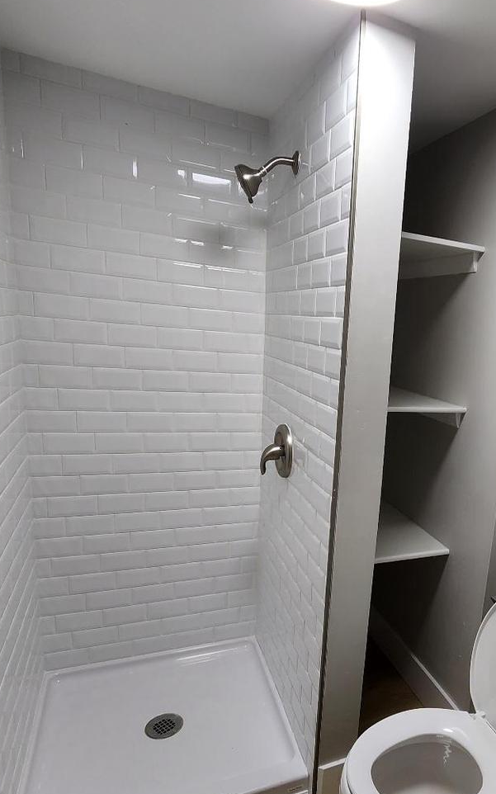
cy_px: 450
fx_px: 476
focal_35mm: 22
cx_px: 397
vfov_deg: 79.2
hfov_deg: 51.6
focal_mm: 2.2
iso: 50
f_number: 2.2
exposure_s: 1/60.2
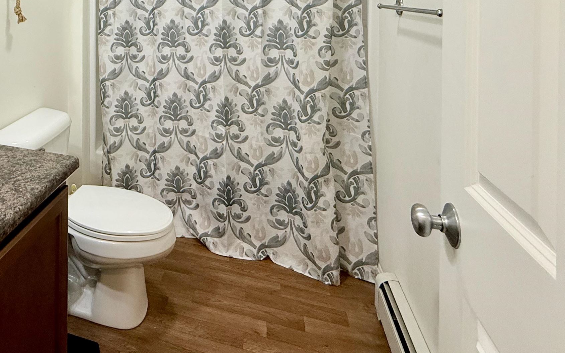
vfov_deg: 40.2
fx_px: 416
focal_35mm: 27
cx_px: 117
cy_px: -3
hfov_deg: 62.9
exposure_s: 1/120
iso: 250
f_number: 2.2
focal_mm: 2.22
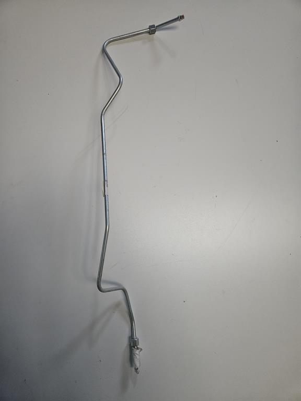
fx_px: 267
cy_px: 200
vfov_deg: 73.9
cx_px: 150
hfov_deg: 58.9
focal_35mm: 23
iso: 640
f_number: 1.8
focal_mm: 5.4
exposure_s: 1/50
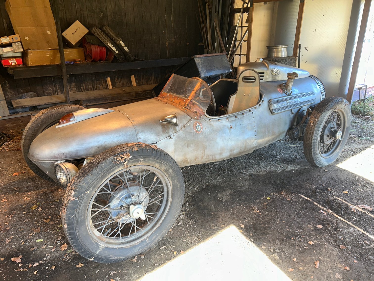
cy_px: 140
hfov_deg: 67.3
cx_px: 187
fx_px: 281
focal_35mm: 26
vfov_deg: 53.1
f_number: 1.5
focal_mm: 5.7
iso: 32
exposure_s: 1/40
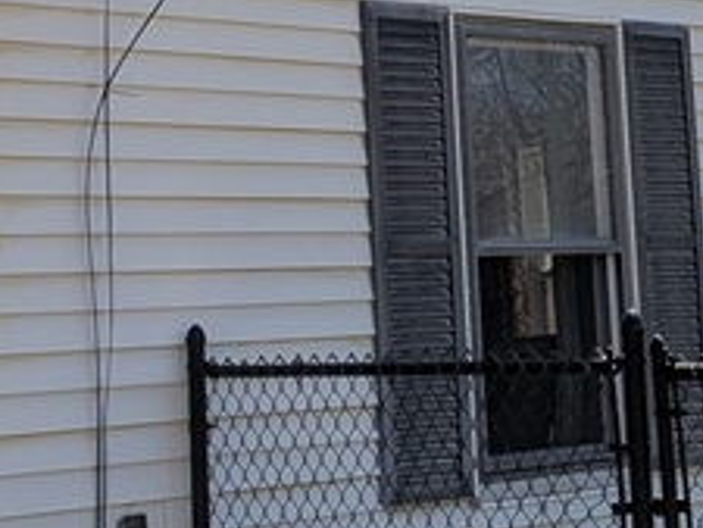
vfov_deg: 13.3
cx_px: 547
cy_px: -59
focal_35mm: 109
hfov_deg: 17.9
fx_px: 2215
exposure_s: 1/1041
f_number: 1.7
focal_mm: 4.53
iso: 30
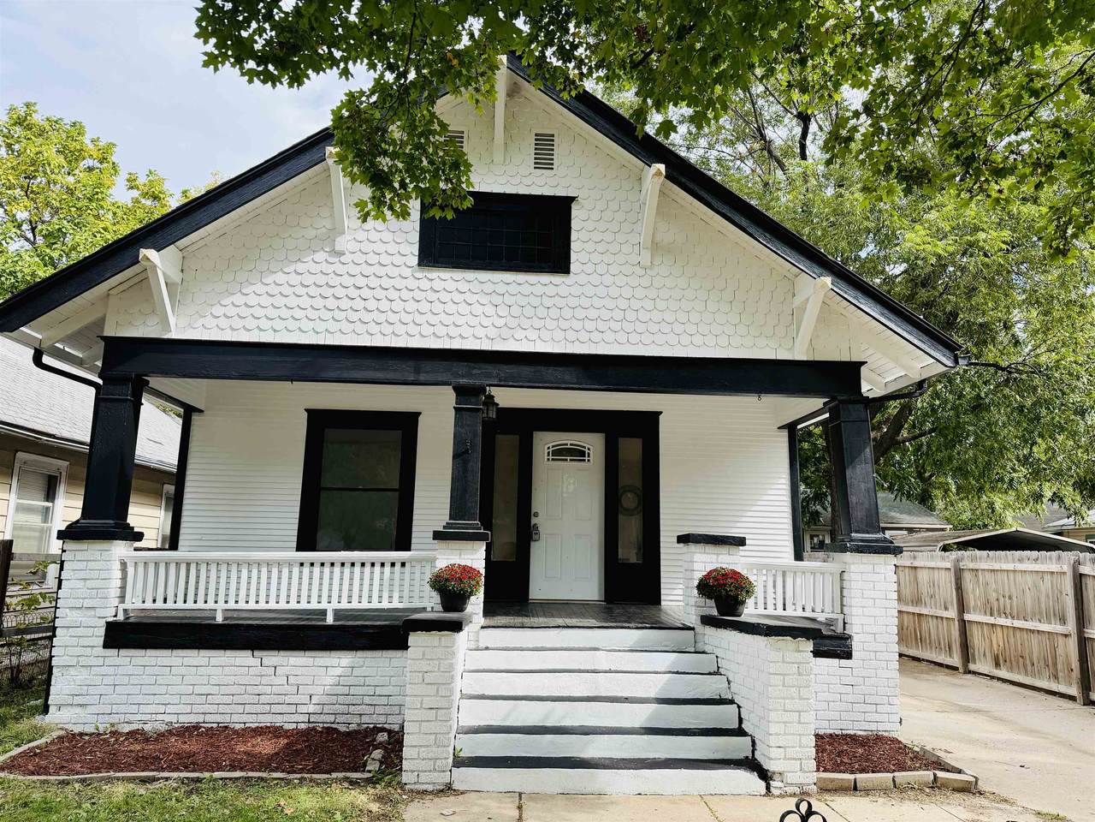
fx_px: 759
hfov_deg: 71.6
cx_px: 548
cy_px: 411
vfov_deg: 56.8
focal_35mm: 24
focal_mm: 6.76
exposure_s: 1/2299
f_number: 1.78
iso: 100
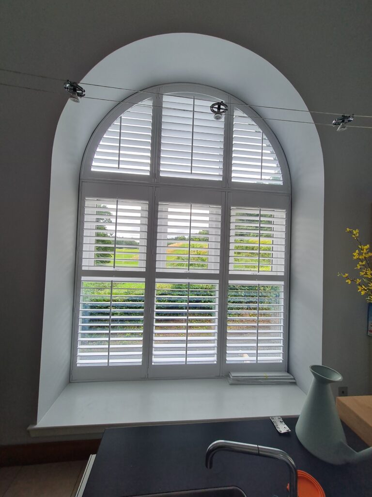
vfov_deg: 106.2
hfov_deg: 89.9
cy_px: 248
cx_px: 186
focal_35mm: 13
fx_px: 186
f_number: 2.2
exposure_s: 1/120
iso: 50
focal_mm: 1.74
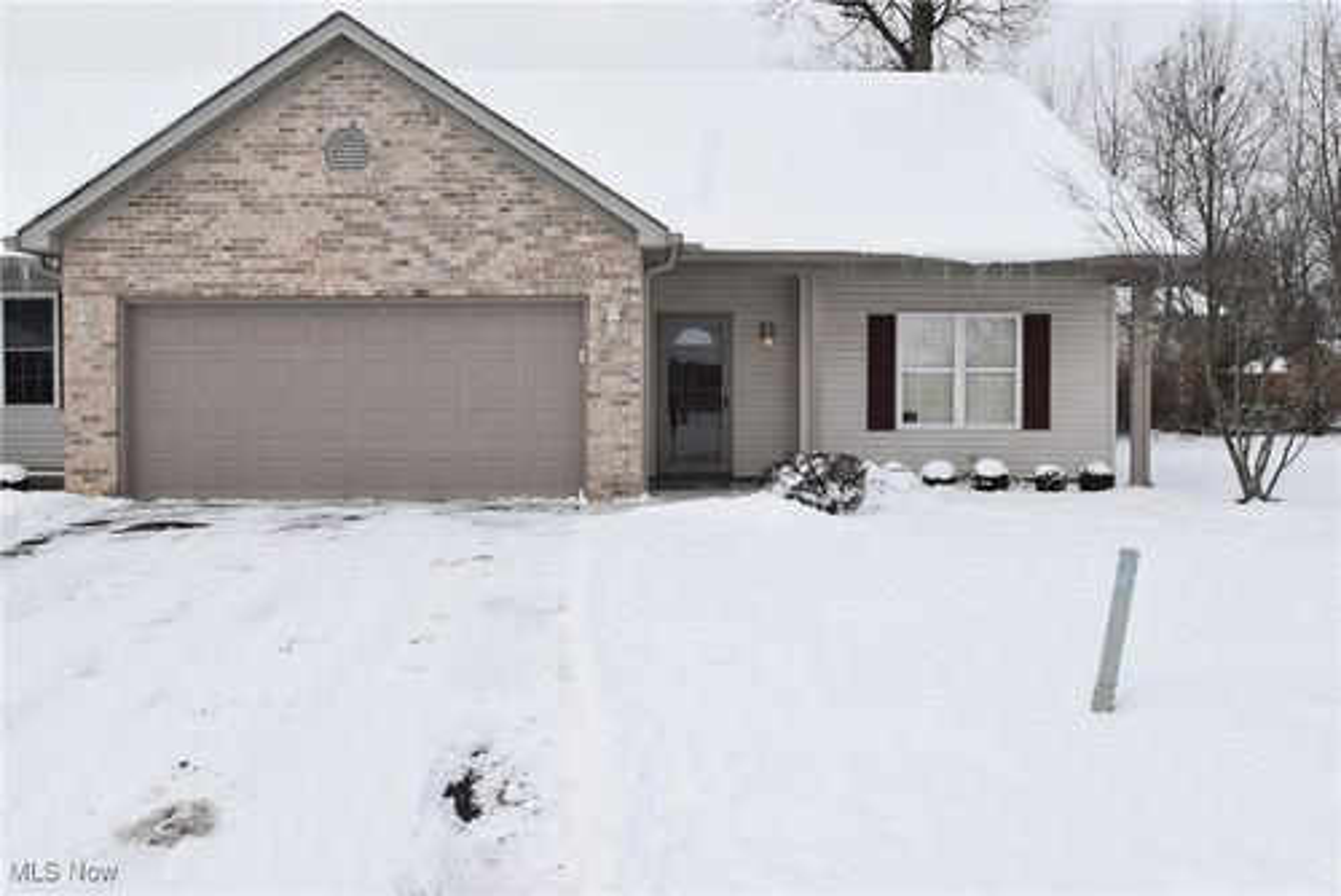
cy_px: 448
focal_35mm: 36
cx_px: 670
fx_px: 1342
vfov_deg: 36.9
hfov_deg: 53.1
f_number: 9
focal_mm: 24
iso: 200
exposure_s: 1/400
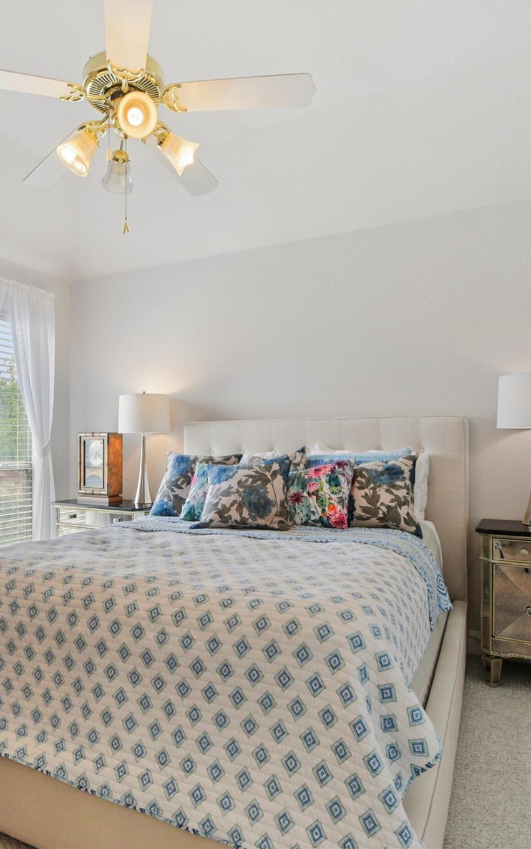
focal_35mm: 23
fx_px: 532
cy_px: 424
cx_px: 191
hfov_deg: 52.3
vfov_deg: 77.1
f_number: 8
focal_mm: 10
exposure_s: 1/20
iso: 400
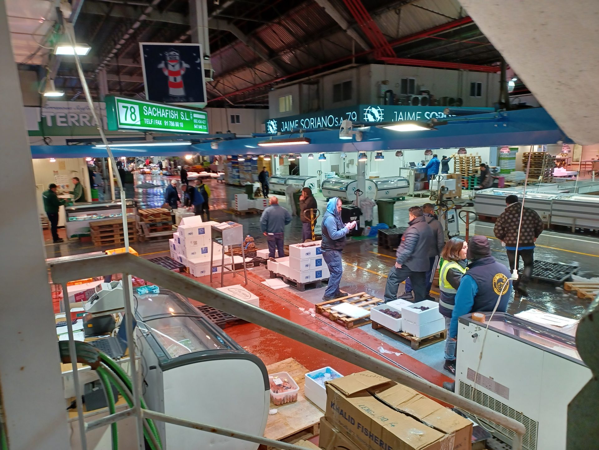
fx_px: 433
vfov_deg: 54.9
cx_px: 300
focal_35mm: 25
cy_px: 225
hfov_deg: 69.4
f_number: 1.8
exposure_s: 1/50
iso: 200
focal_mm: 4.6
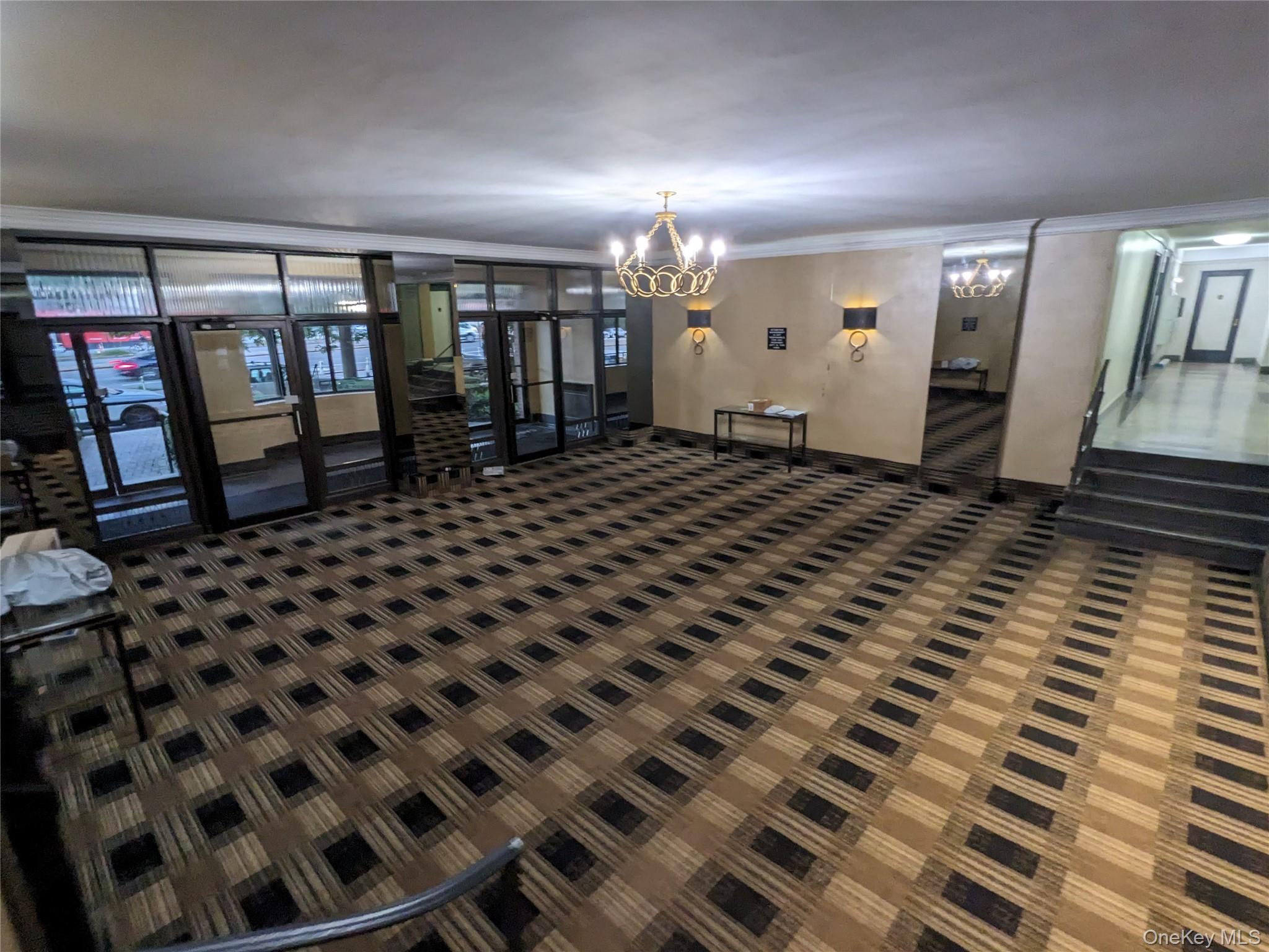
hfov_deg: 94.5
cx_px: 634
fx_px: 587
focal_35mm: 16
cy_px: 476
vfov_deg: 78.1
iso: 149
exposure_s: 1/30
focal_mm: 2.22
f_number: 2.2
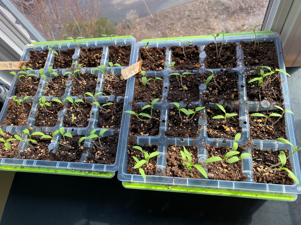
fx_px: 226
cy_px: 112
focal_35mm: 26
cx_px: 150
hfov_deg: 67.3
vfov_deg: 53.1
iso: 40
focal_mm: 4.25
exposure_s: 1/121
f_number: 1.8
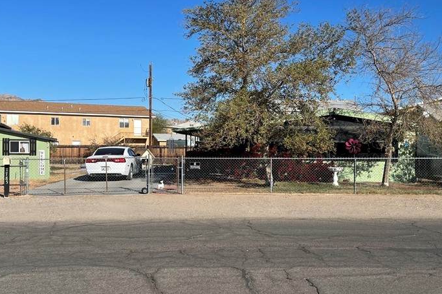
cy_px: 154
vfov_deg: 34.2
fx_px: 479
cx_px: 208
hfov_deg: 49.5
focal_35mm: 39
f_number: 1.6
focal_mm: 5.1
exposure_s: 1/5376
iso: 32
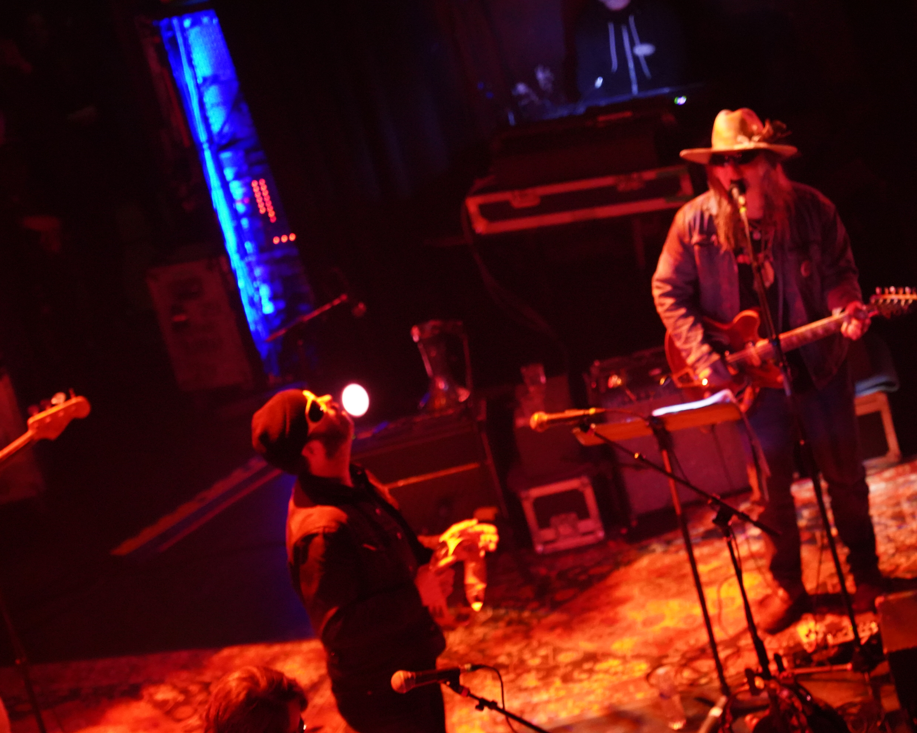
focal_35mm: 119
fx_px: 3230
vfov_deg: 13.0
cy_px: 368
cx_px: 438
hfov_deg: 16.2
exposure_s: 1/40
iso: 12800
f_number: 4
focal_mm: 105
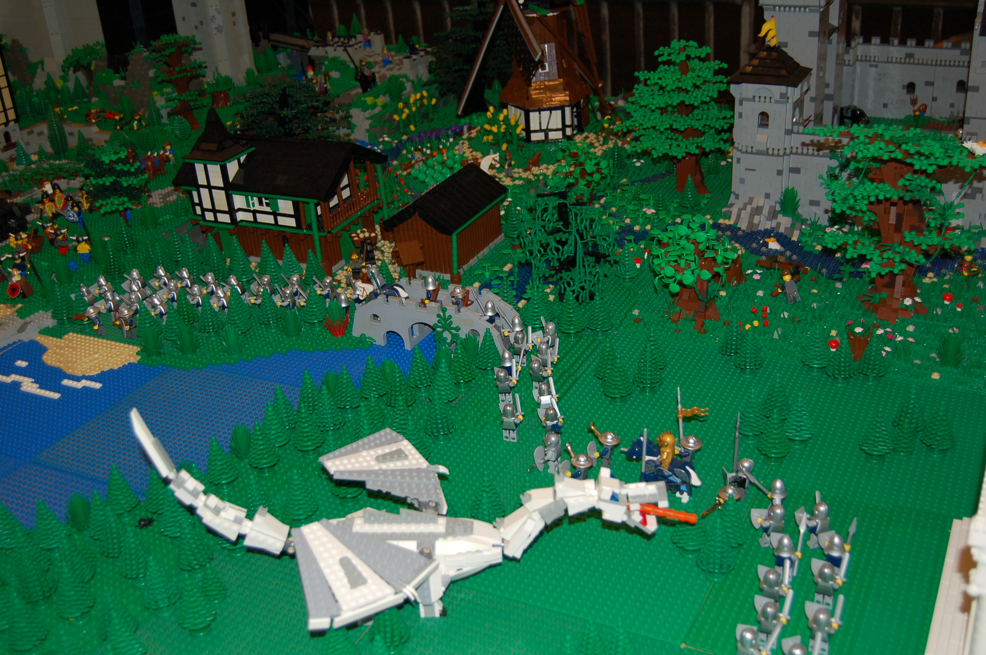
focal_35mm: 39
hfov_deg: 49.6
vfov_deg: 34.1
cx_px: 493
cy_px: 328
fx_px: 1067
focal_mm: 26
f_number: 4.2
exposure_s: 1/60
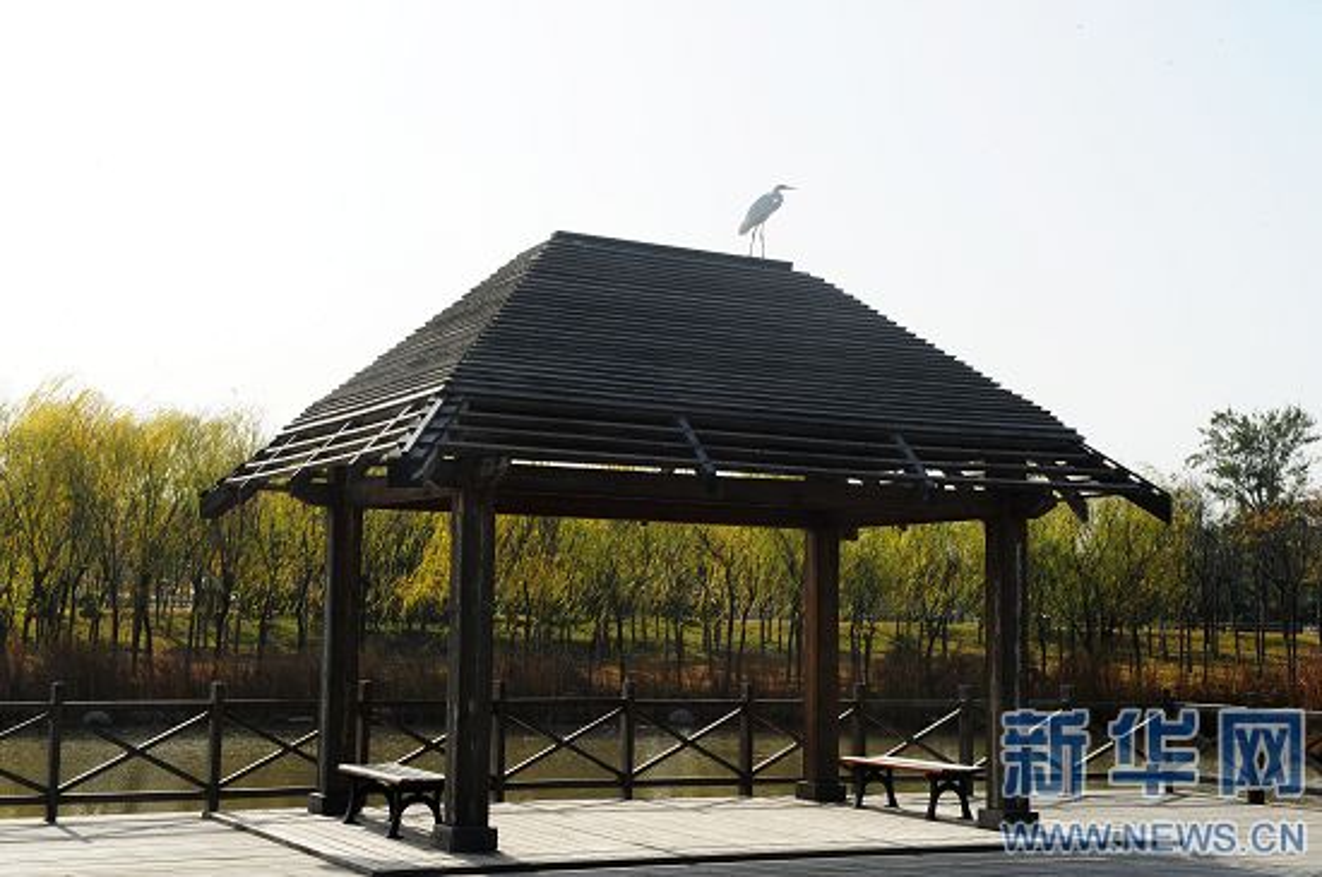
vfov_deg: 24.1
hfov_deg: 35.7
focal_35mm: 56
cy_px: 438
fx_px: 2053
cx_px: 661
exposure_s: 1/750
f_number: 13
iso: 1000
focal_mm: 56
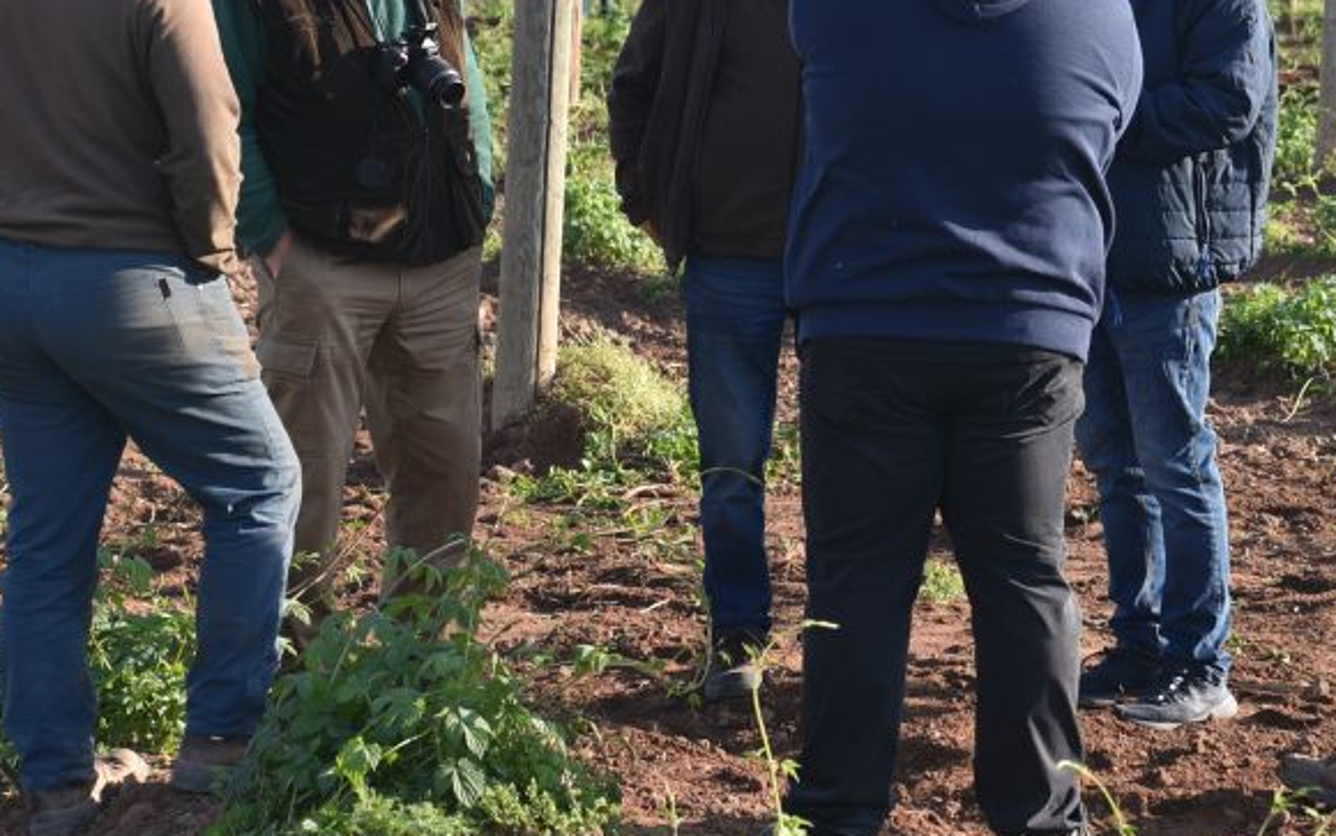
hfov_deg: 15.4
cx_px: 889
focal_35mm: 135
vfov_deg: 9.7
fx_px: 4917
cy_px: 104
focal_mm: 50
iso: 100
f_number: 5.6
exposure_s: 1/250
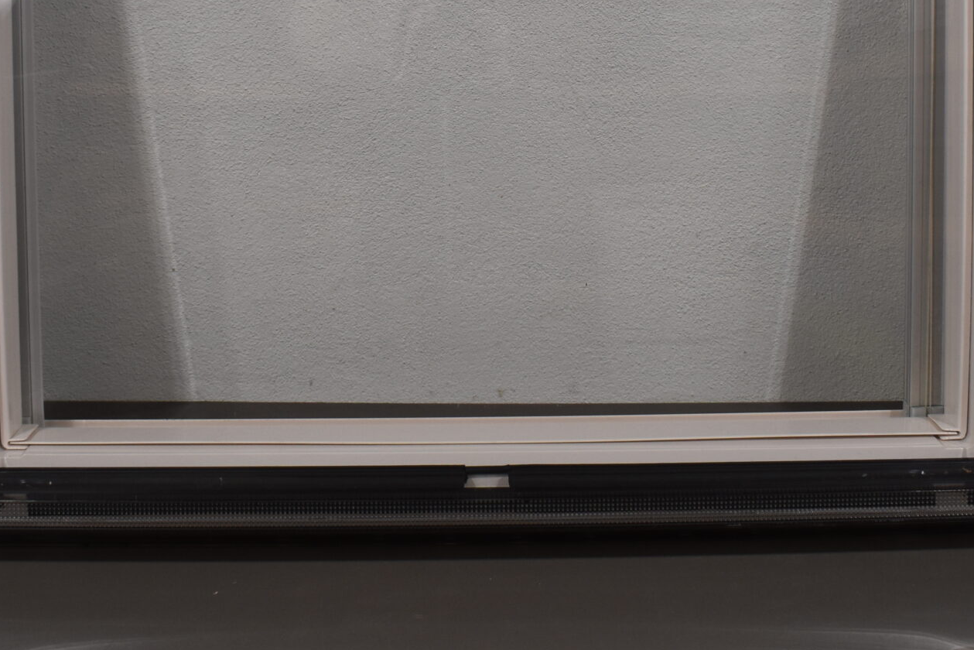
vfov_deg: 21.7
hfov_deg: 32.9
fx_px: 1651
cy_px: 50
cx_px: 466
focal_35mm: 61
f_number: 5.6
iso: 400
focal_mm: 20
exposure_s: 1/125
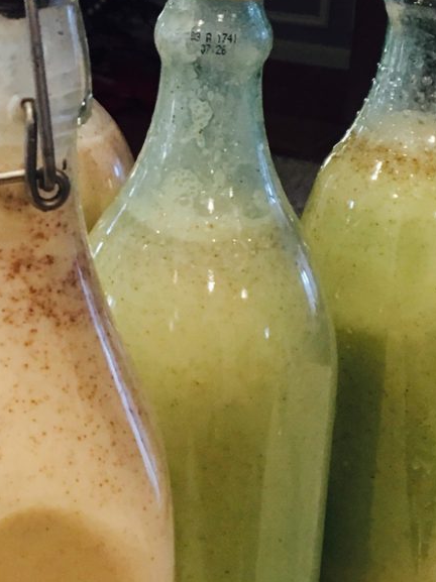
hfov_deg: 14.1
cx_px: -3
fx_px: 1732
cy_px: 147
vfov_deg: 19.0
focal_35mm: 103
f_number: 2.2
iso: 80
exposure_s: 1/30
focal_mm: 4.15
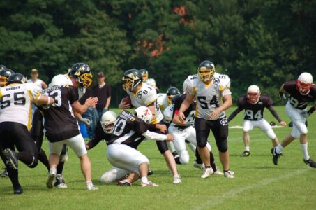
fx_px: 2234
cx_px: 158
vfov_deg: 5.4
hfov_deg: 8.1
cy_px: 105
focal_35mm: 255
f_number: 5
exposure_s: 1/1250
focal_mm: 170
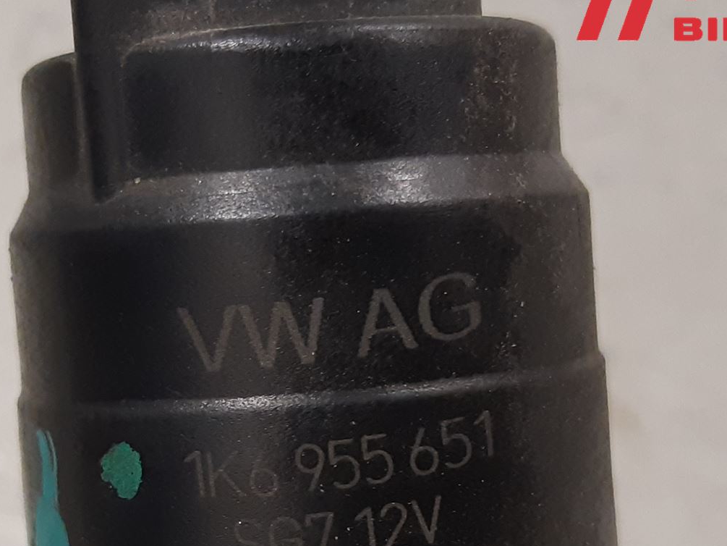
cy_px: 474
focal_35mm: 53
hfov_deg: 36.0
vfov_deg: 26.7
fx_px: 1113
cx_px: 280
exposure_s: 1/50
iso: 160
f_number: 1.7
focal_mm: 3.93
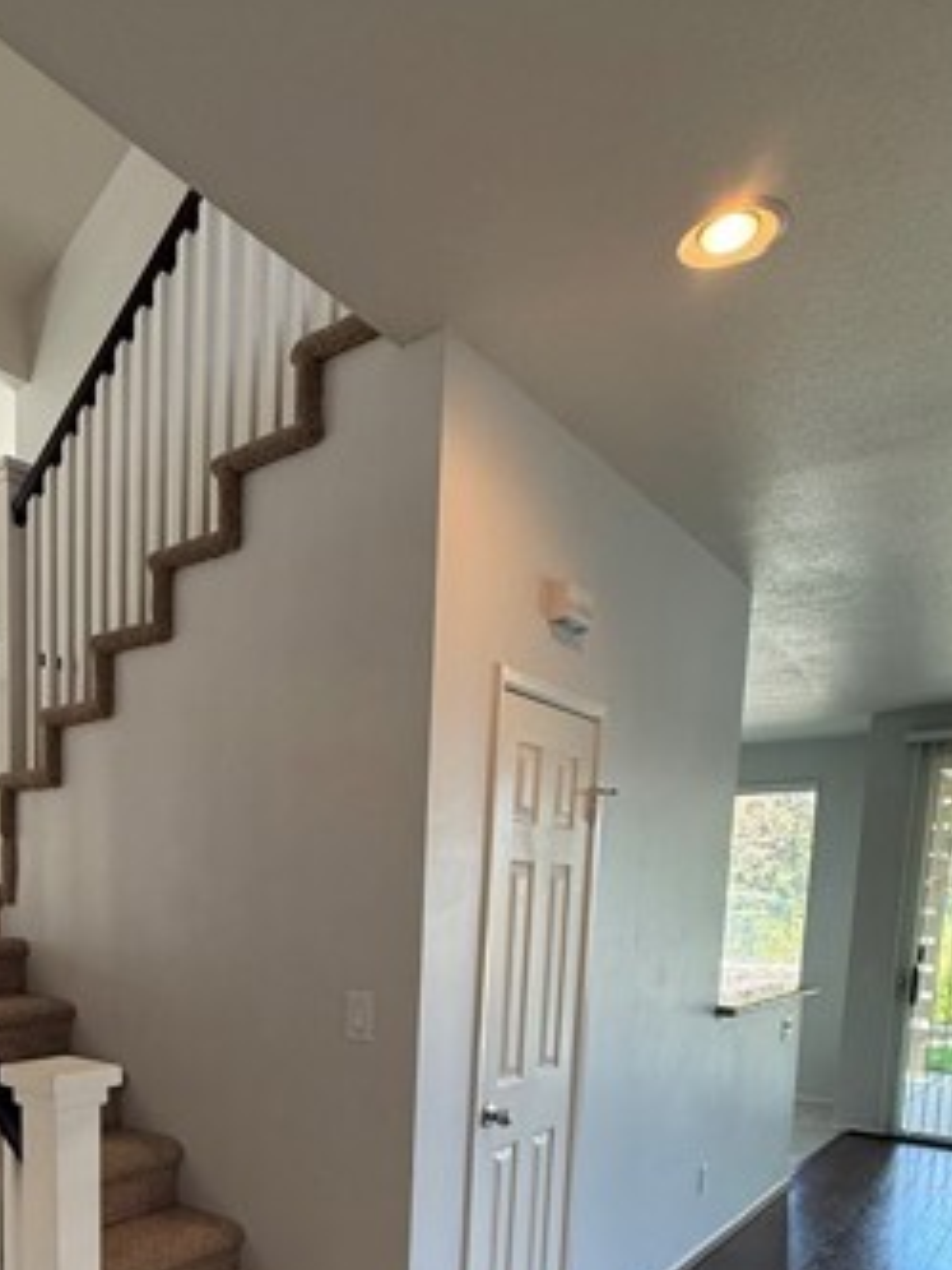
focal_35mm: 27
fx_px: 990
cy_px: 1018
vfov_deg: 60.1
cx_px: 191
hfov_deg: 48.5
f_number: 2.2
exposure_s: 1/120
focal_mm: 2.22
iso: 250
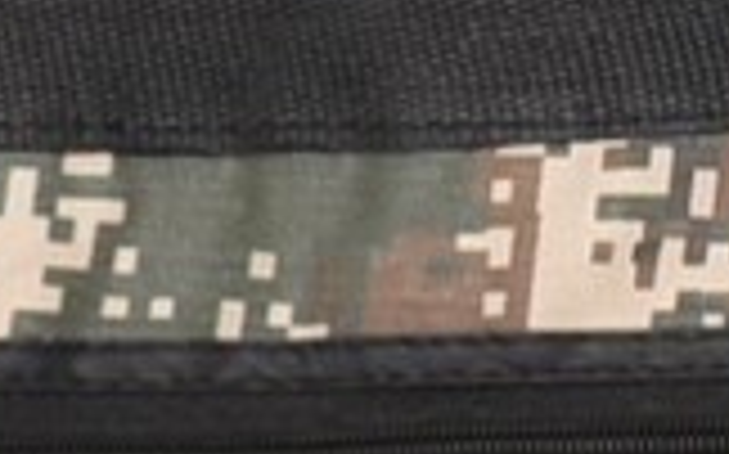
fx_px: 5996
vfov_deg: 4.3
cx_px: -356
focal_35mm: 302
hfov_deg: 6.9
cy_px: 94
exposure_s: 1/60
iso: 100
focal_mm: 25
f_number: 5.6
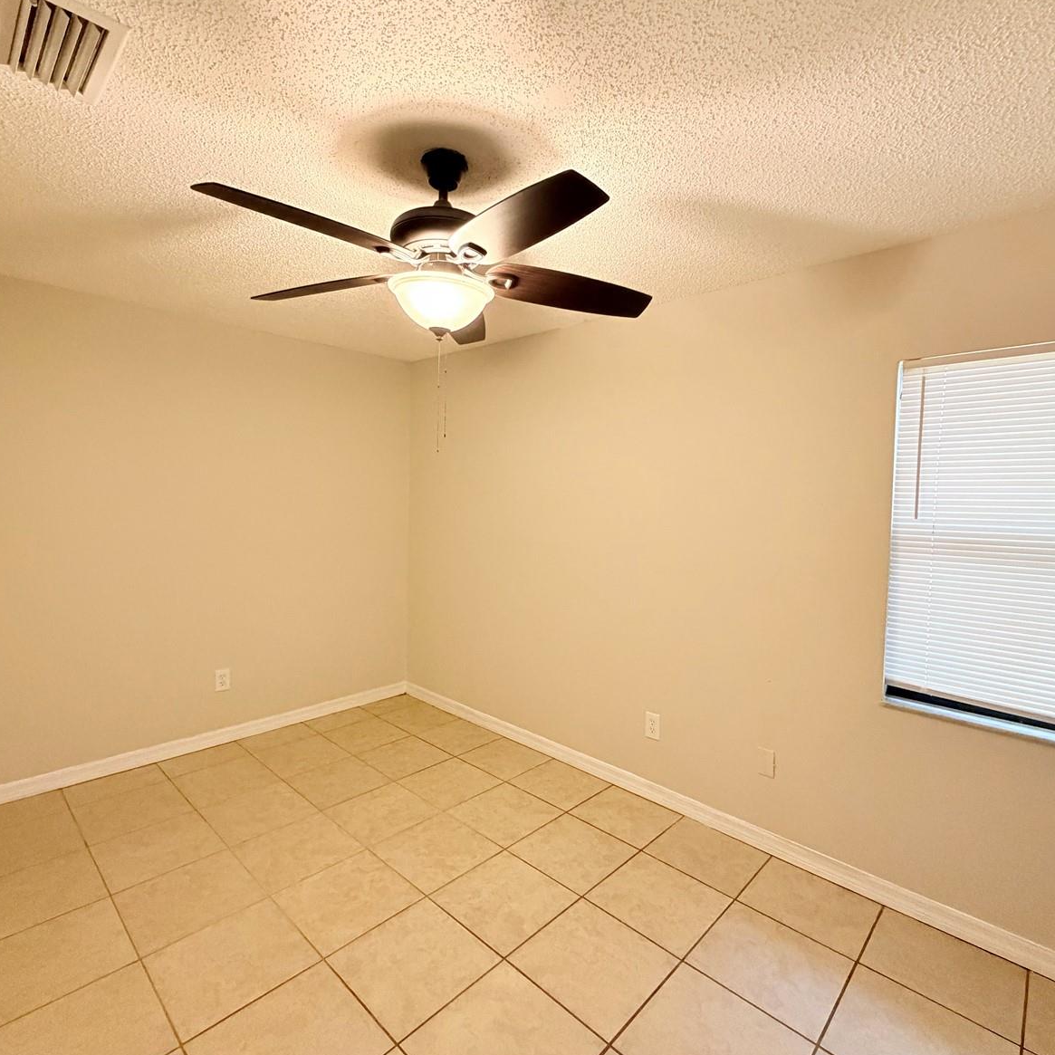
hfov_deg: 84.0
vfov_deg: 84.0
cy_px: 518
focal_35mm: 17
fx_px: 586
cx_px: 526
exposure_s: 1/60
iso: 640
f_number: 2.2
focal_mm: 2.22
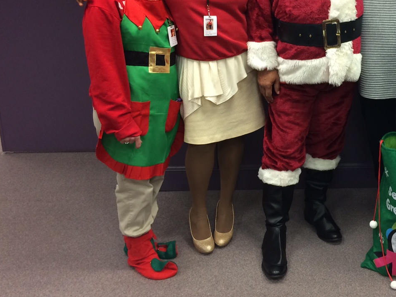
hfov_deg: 36.7
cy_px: 62
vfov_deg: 28.5
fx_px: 572
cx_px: 324
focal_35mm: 50
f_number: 2.2
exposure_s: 1/30
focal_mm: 4.15
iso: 80
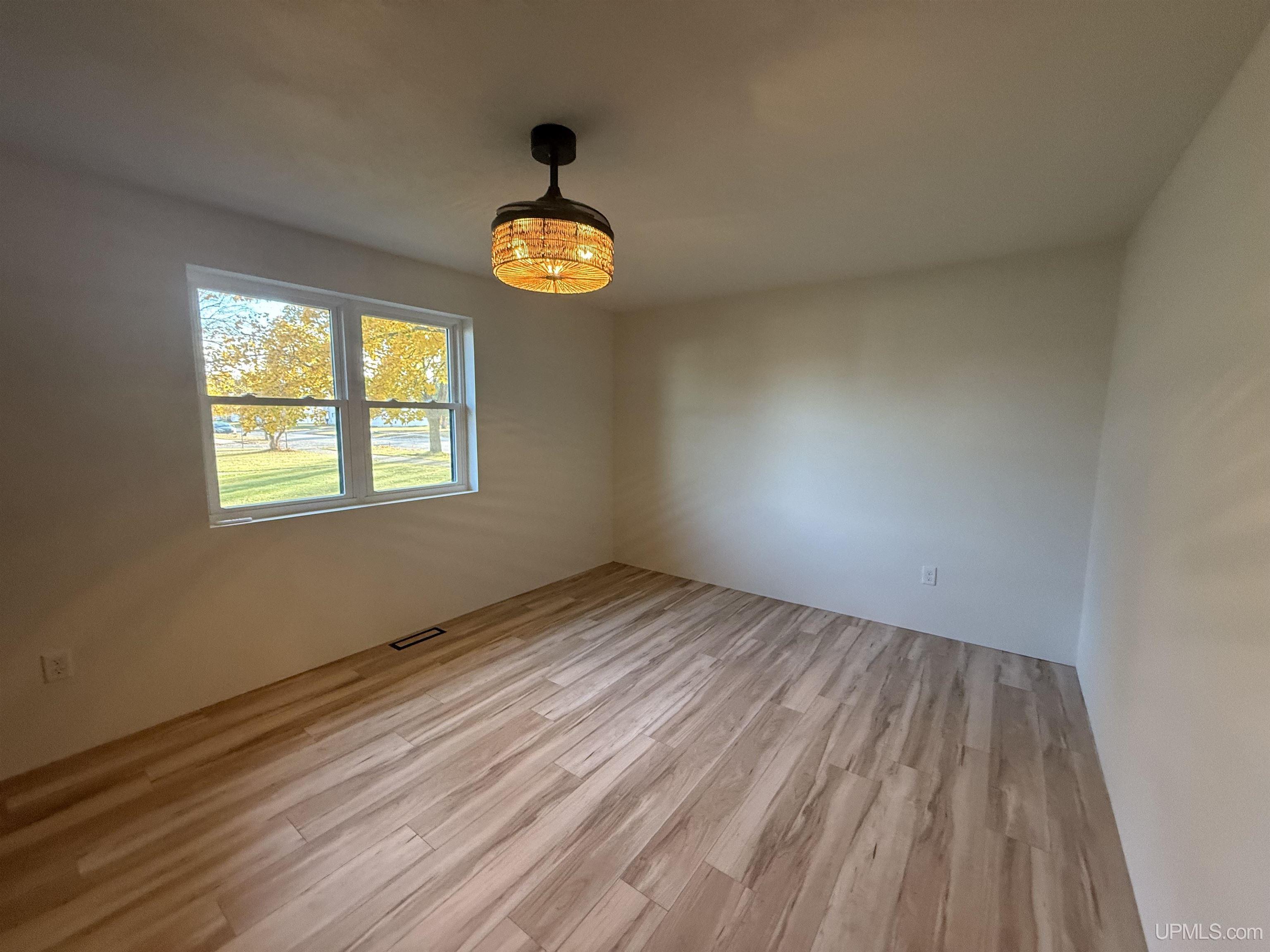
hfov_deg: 102.1
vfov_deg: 85.7
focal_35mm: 14
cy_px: 476
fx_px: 514
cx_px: 635
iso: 320
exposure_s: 1/60
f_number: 2.2
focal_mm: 2.22
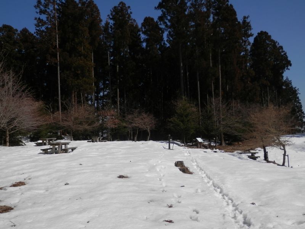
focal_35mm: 30
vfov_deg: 46.8
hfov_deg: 60.0
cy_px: 114
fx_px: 264
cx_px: 152
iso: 80
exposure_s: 1/320
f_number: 9.4
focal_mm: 5.5
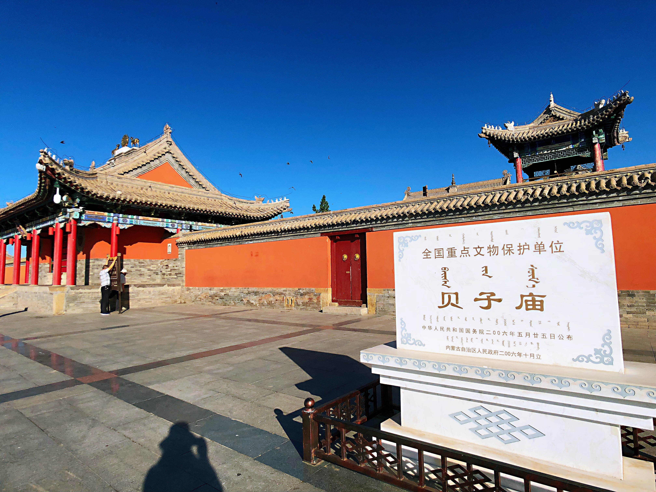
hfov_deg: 63.4
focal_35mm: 28
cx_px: 328
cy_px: 246
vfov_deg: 49.7
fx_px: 531
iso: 25
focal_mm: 4
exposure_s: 1/2857
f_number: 1.8
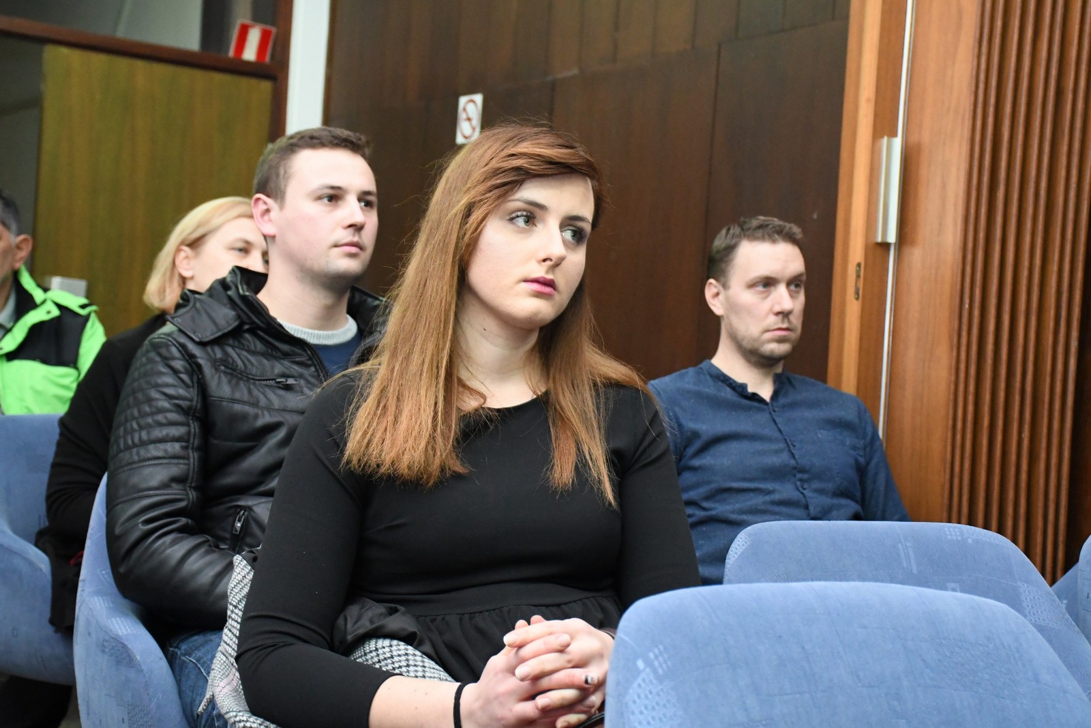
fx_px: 1909
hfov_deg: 31.9
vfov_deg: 21.6
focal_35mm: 63
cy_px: 364
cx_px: 546
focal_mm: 42
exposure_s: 1/100
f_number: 5.6
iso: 5000
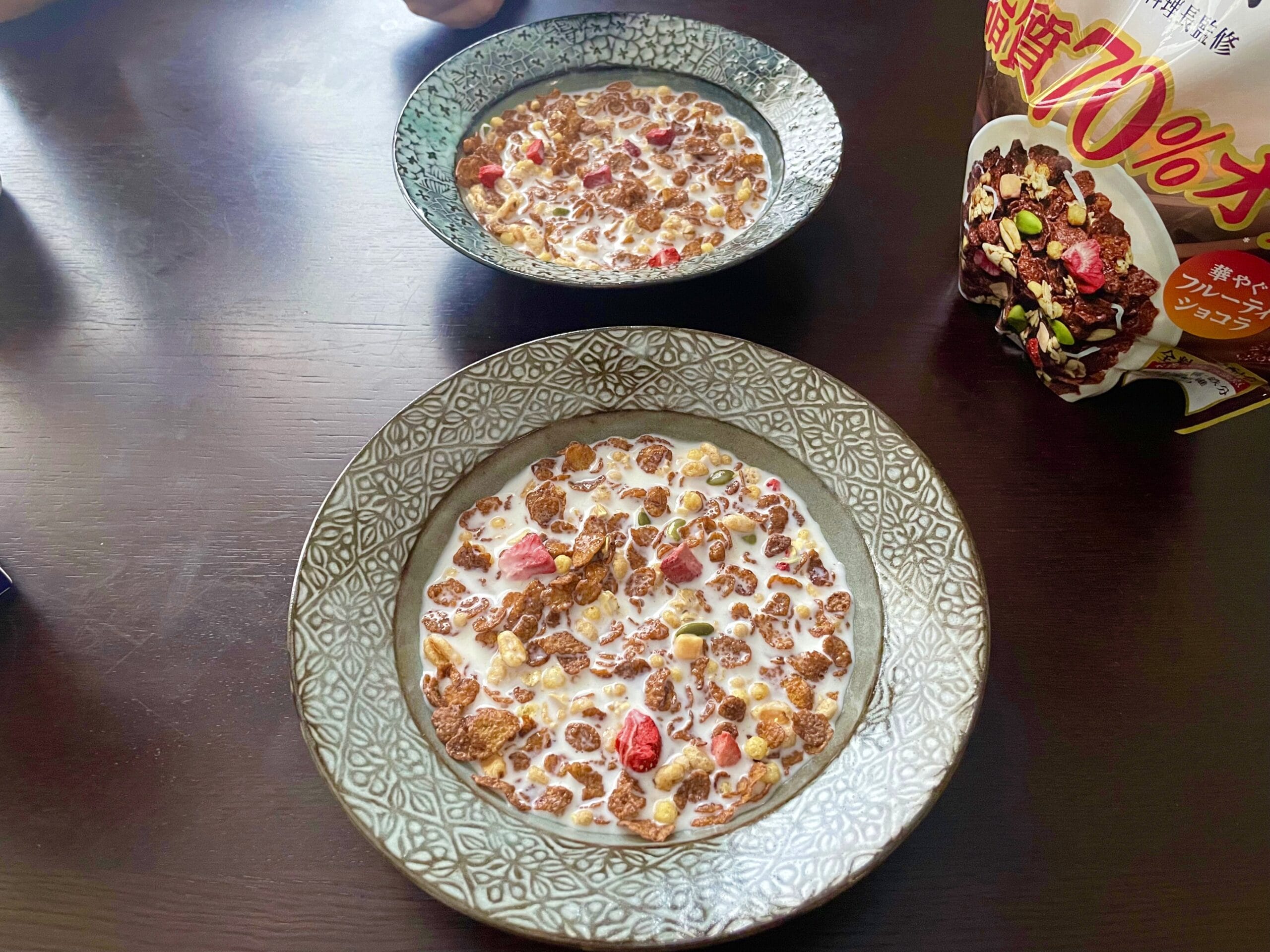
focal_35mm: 26
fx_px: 954
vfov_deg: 53.1
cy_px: 476
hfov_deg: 67.3
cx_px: 635
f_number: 1.6
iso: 500
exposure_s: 1/51
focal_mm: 4.2
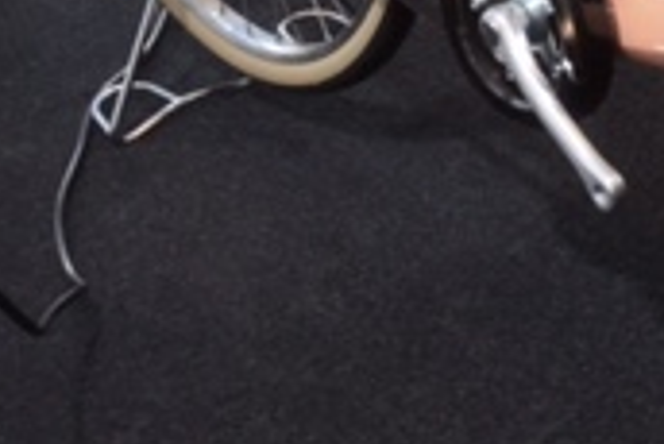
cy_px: -212
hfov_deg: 15.9
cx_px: 927
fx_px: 2215
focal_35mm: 120
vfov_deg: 11.0
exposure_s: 1/33
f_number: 2.4
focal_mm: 3.3
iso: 40
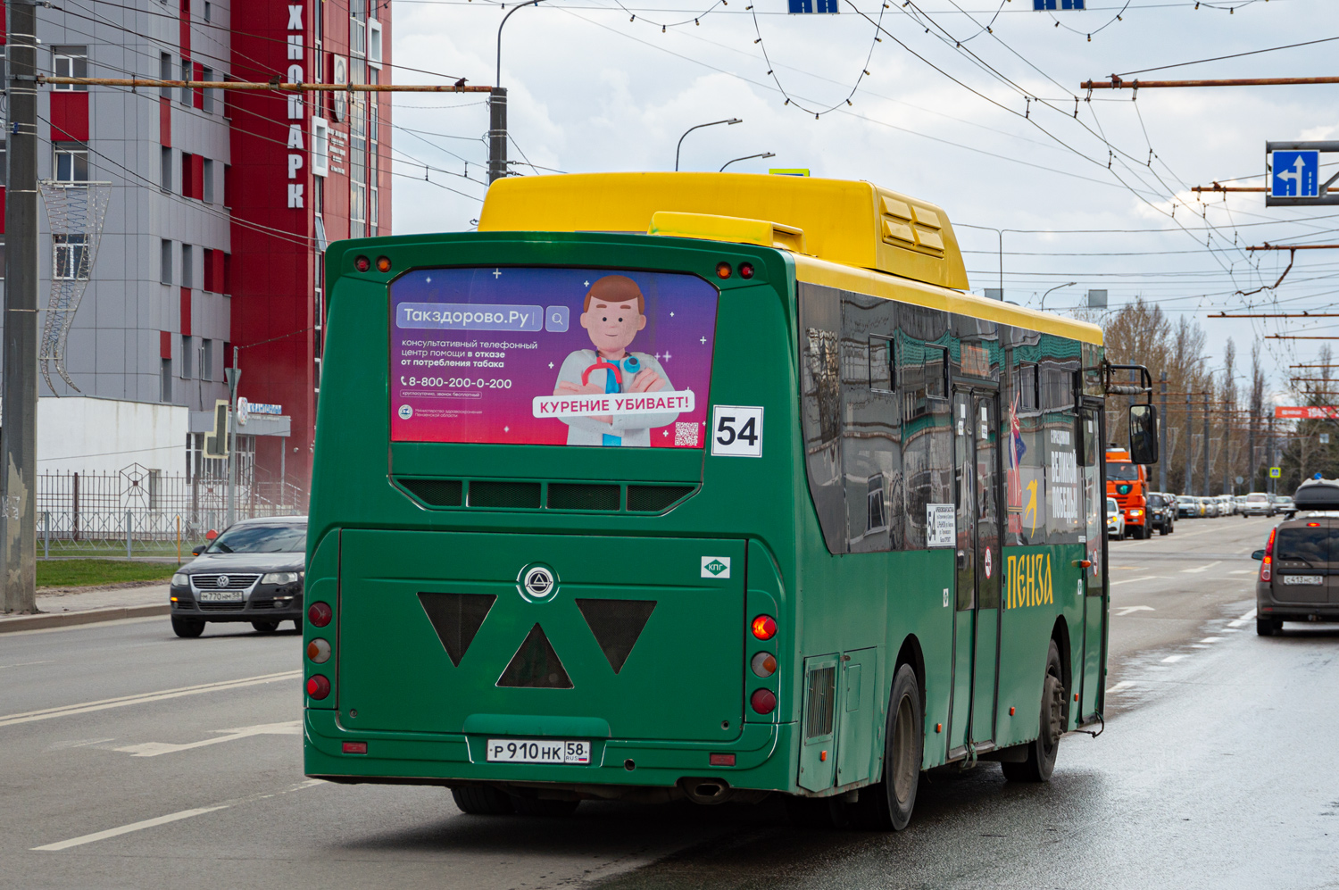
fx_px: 3233
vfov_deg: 15.7
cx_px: 670
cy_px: 445
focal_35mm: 87
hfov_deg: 23.4
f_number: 5.6
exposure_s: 1/400
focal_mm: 58
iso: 100
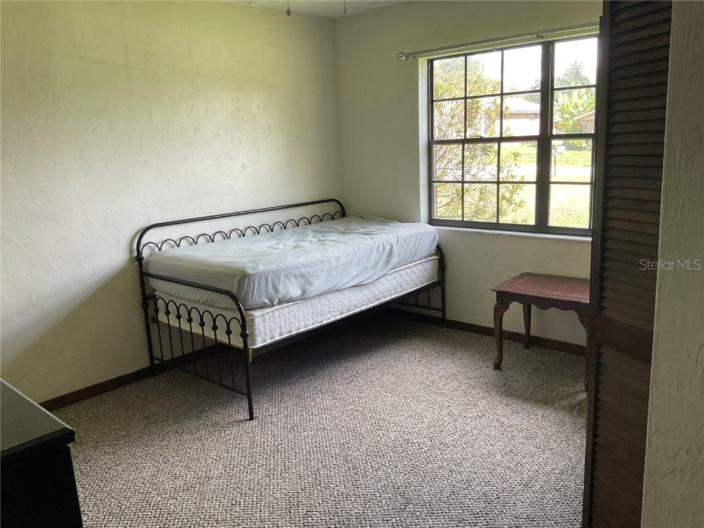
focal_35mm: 29
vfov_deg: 48.2
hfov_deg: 61.7
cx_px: 352
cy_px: 264
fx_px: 590
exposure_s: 1/120
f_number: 1.8
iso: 50
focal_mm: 3
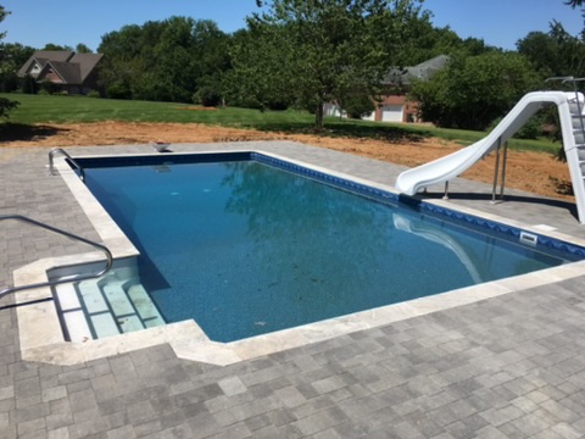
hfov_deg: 61.7
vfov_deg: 48.2
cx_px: 292
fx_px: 490
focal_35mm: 29
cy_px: 220
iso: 25
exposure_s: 1/2653
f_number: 2.2
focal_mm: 4.15
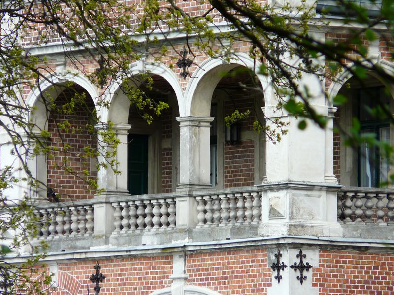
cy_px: 148
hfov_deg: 3.9
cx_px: 197
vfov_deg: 3.0
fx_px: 5737
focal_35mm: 504
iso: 100
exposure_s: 1/200
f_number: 4.2
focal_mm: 82.8
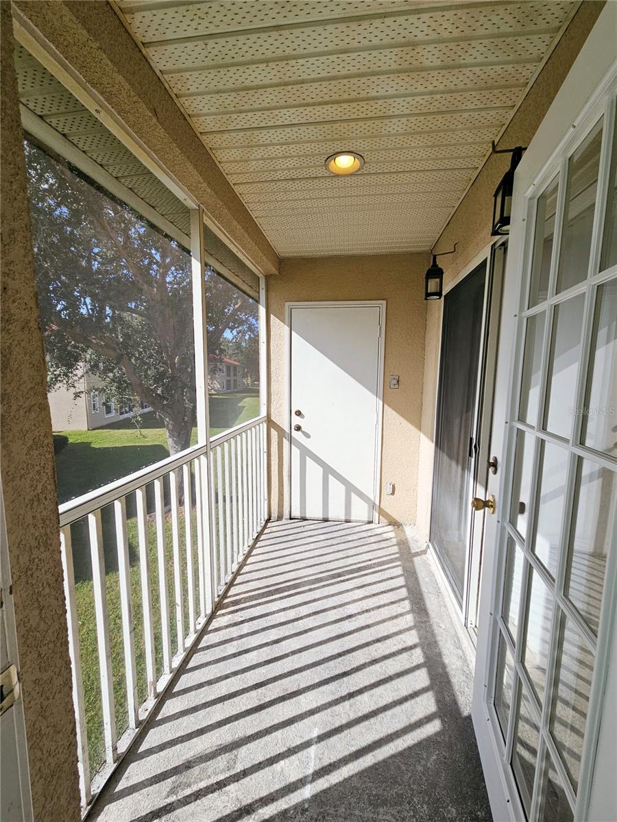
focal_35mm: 13
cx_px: 308
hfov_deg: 89.9
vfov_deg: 106.2
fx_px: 309
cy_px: 411
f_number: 2.2
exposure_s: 1/1667
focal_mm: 2.2
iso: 50
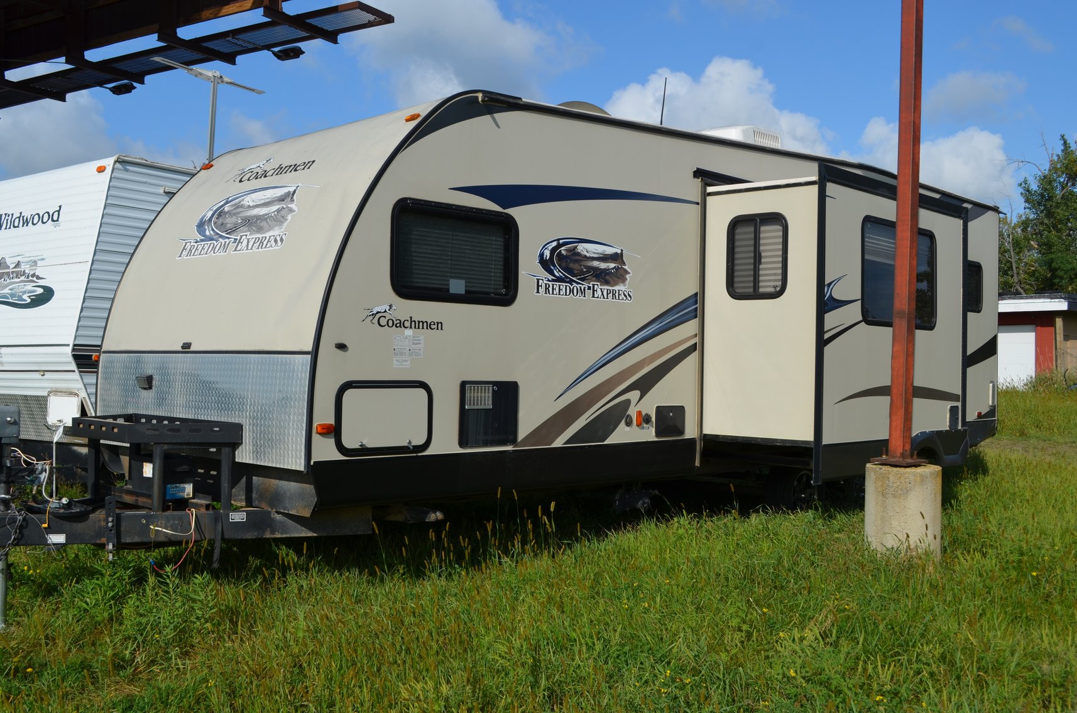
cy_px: 356
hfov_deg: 53.2
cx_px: 538
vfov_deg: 36.7
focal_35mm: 36
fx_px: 1075
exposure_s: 1/320
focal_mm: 24
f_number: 9
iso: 100
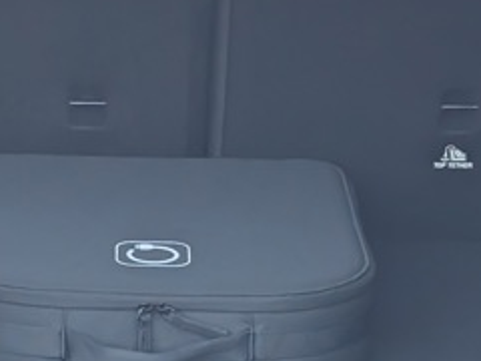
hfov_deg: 12.1
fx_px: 2265
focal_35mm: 163
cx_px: 94
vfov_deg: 9.1
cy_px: 166
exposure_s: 1/1056
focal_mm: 6.9
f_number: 1.68
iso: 270
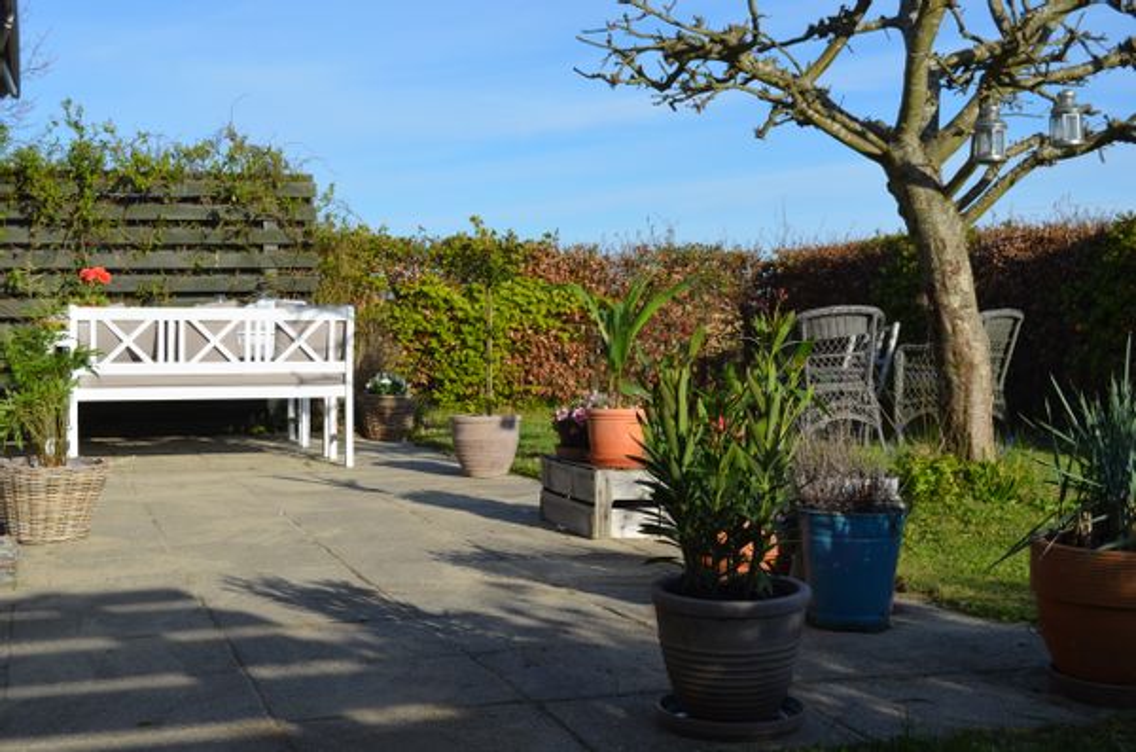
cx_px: 568
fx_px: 1606
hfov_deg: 39.0
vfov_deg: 26.3
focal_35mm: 51
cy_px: 376
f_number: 8
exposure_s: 1/250
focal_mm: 34
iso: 100
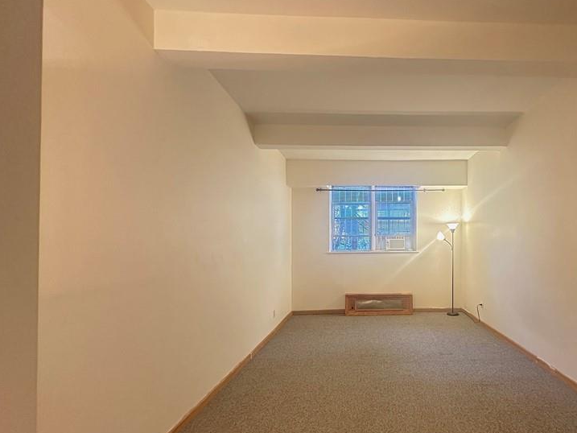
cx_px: 384
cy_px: 239
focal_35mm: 20
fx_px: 333
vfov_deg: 65.8
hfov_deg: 79.1
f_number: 2.2
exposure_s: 1/60
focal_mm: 2.22
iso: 640
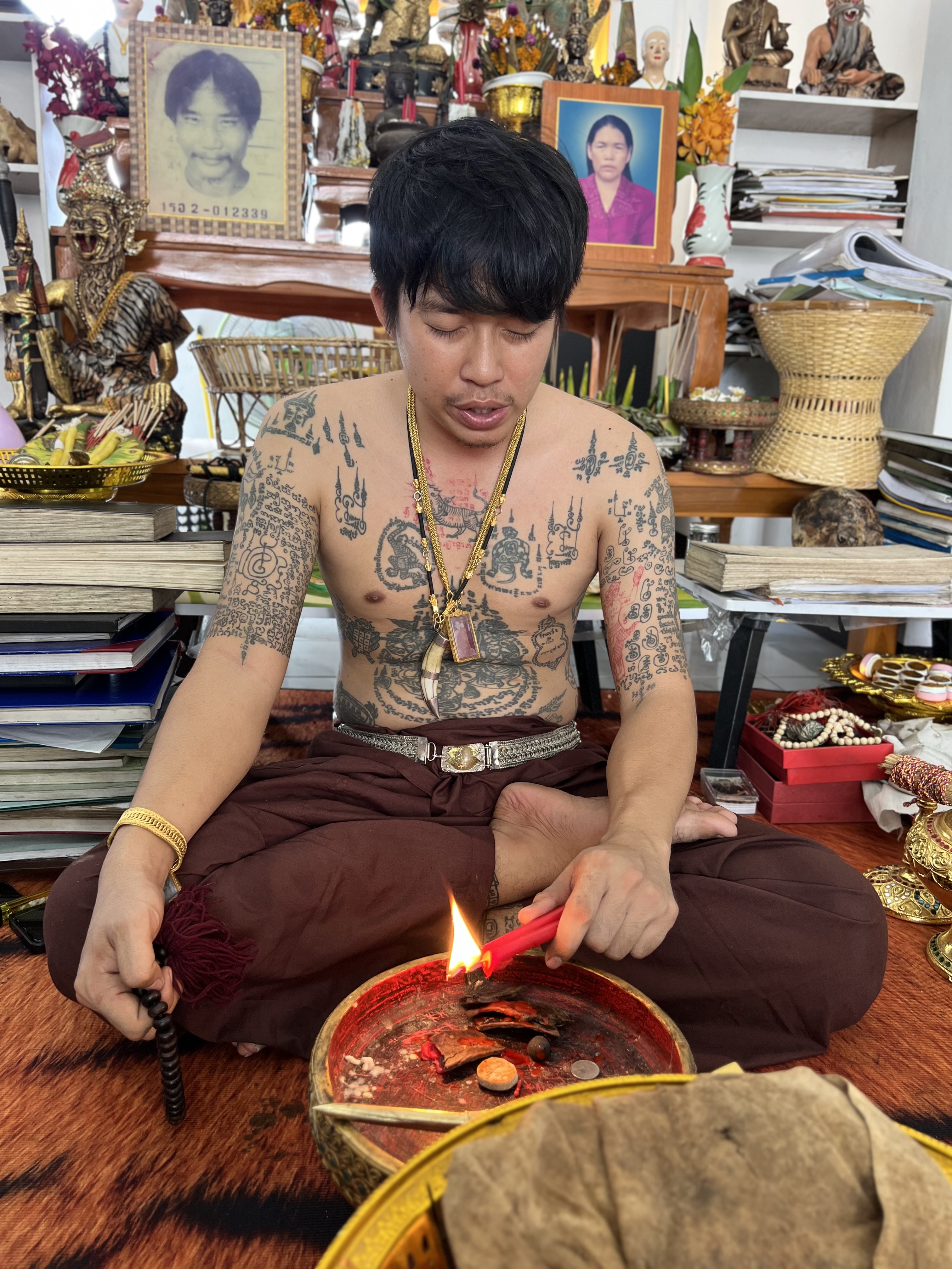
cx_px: 476
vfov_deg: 67.3
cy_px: 634
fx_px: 953
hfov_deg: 53.1
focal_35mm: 26
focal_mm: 5.7
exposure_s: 1/50
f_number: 1.5
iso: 100
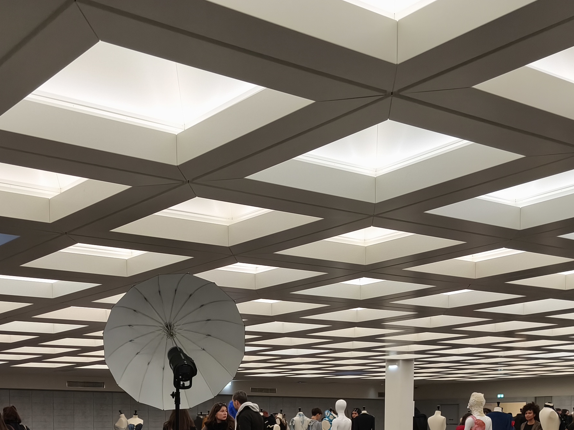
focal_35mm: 53
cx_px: 206
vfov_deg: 25.3
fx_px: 879
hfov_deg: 35.9
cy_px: 490
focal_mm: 5.35
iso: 500
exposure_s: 1/50
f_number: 1.7
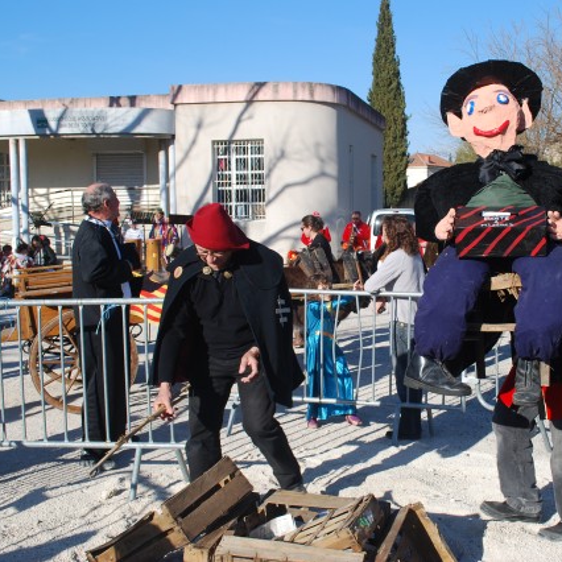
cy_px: 280
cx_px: 376
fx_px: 845
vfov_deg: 36.8
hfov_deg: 36.4
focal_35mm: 46
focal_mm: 24
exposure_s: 1/200
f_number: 7.1
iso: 100
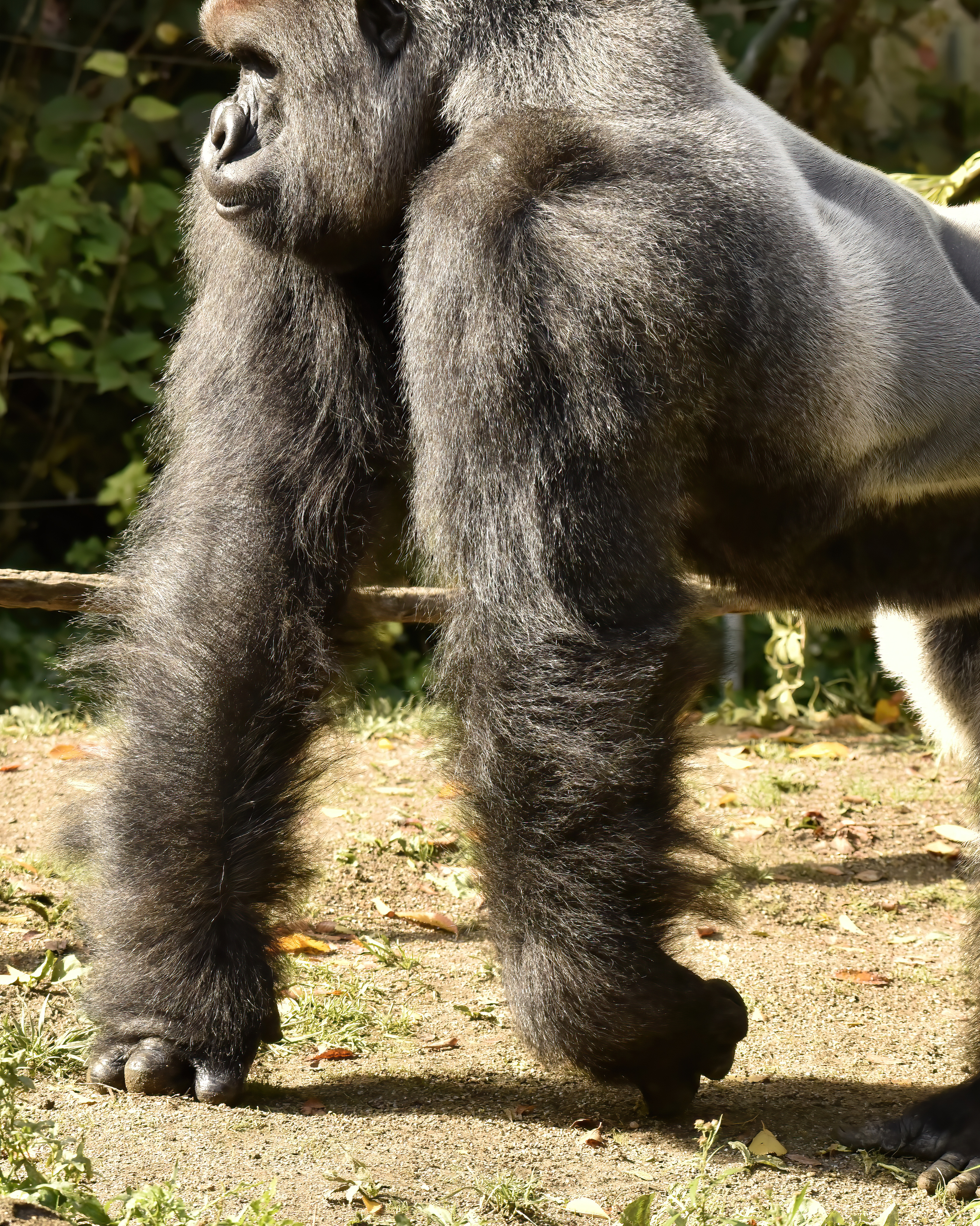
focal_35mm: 359
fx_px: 13016
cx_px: 476
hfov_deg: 4.3
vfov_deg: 5.4
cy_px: 490
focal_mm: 200
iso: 800
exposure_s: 1/640
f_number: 8
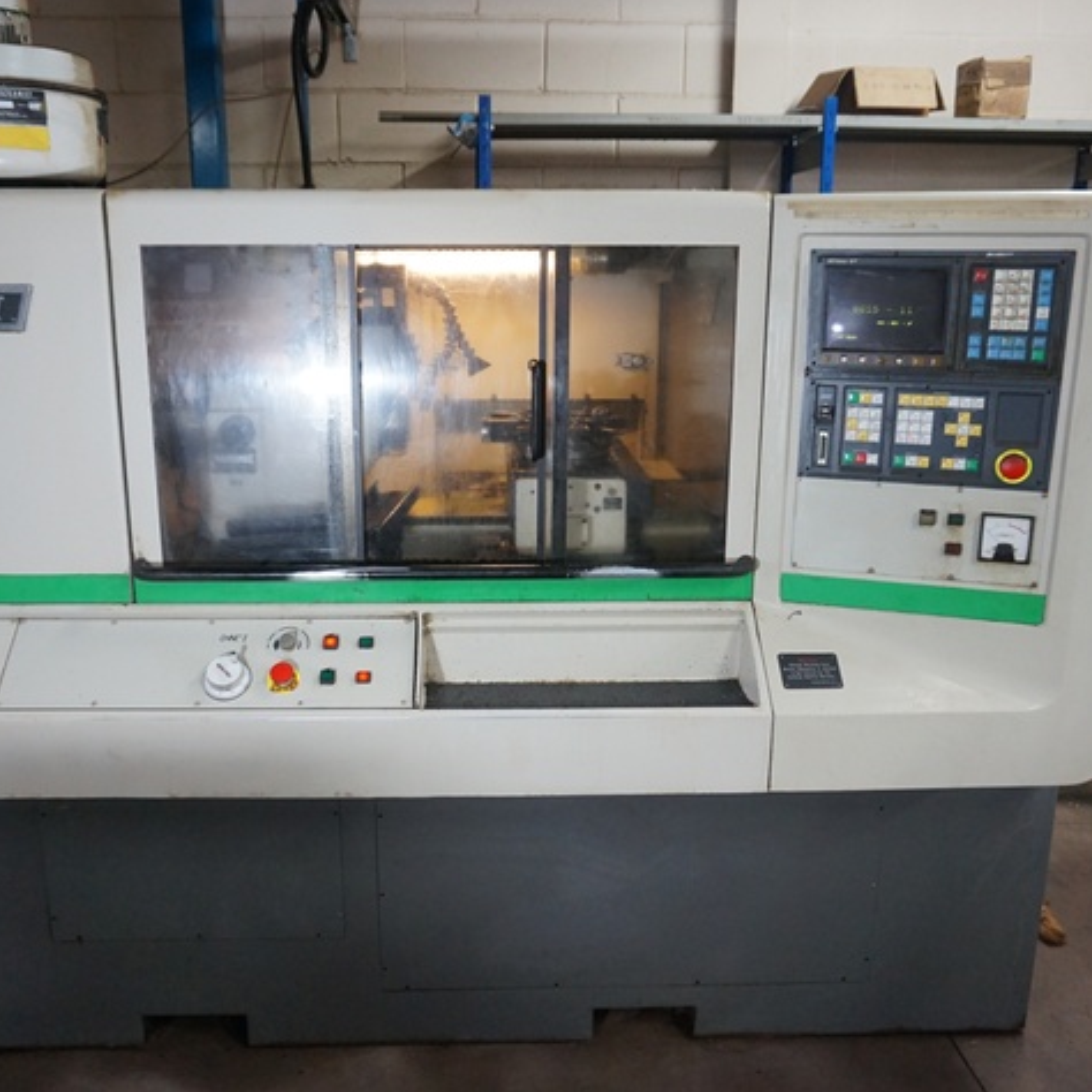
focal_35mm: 31
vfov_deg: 52.5
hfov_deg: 52.5
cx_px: 517
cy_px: 541
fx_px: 1106
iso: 1600
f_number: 3.5
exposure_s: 1/160
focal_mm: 16
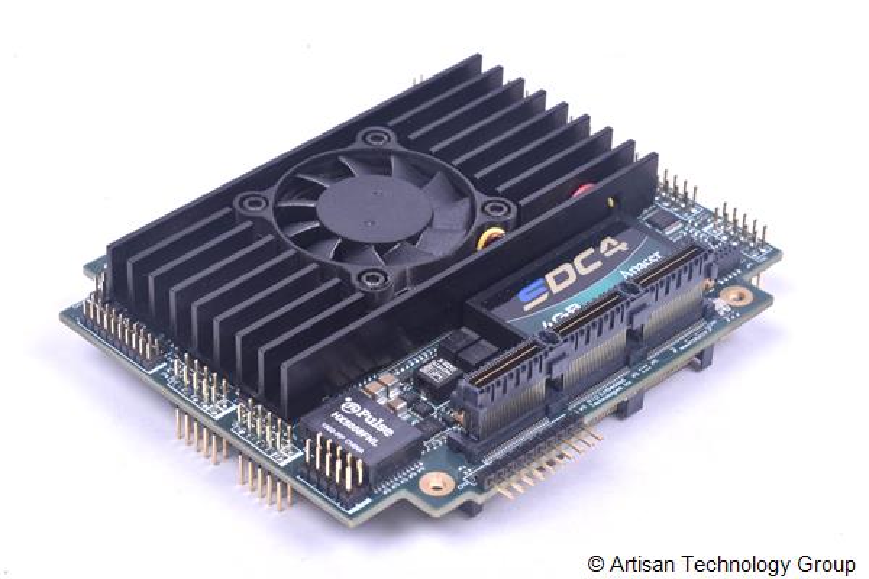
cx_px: 434
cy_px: 290
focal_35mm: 82
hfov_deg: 24.6
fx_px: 1991
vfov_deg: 16.6
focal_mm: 55
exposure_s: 1/200
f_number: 11
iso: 200
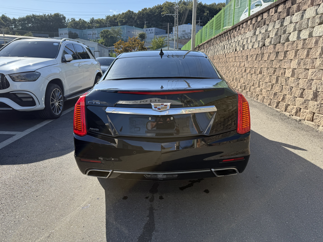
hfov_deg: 71.6
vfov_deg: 56.8
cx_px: 162
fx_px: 224
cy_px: 121
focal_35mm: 24
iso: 80
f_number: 1.78
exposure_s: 1/1770
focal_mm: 6.76
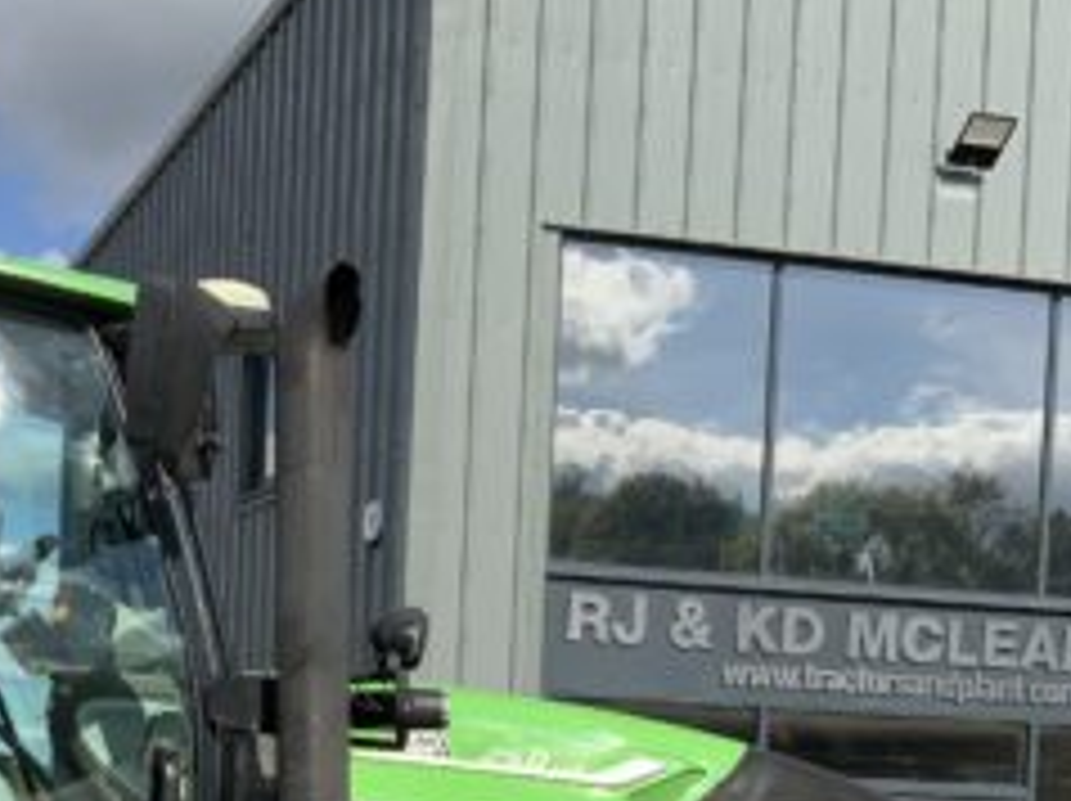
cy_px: 896
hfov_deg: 24.8
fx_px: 2411
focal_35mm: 78
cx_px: 306
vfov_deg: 18.1
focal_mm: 3
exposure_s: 1/1848
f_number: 1.8
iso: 16
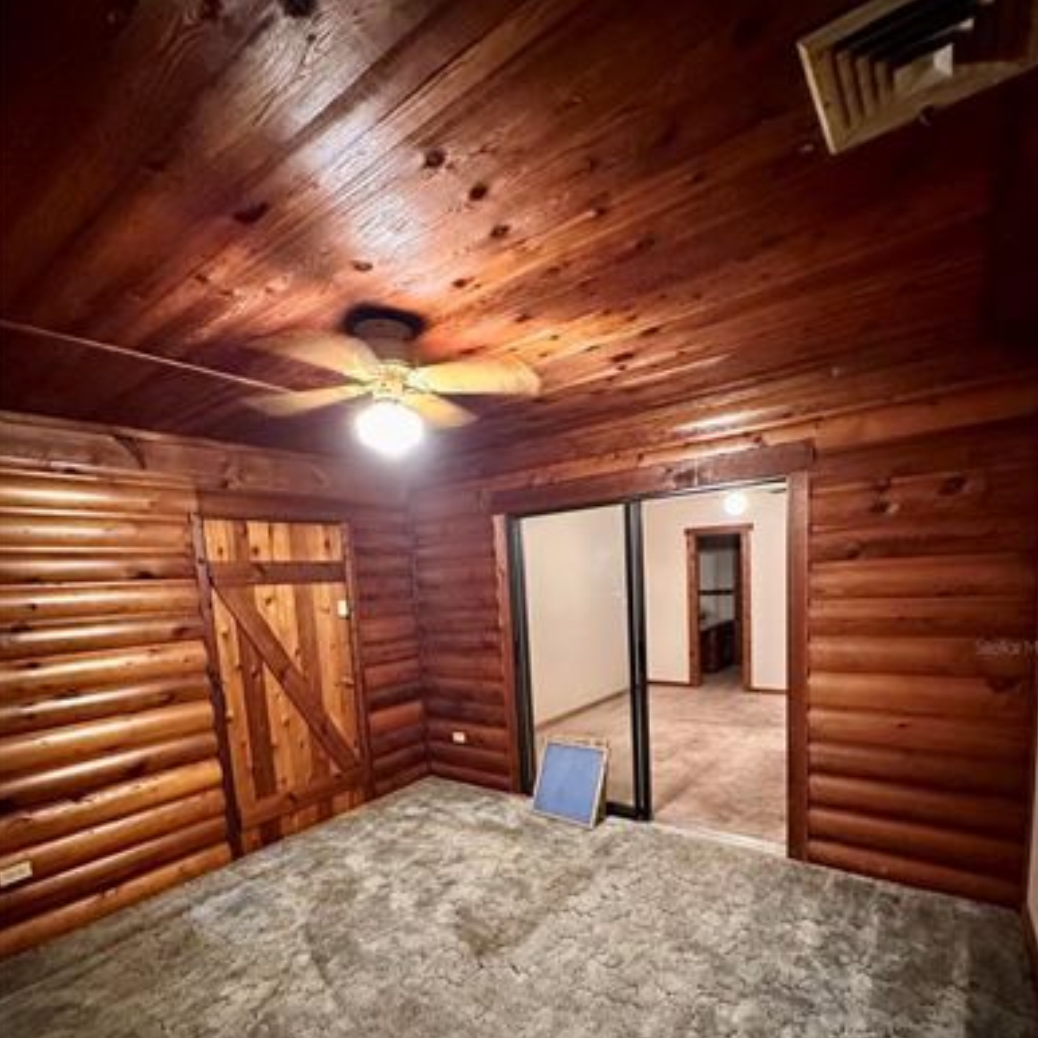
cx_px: 524
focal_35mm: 17
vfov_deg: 82.4
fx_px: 577
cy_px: 646
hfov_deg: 84.0
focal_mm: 2.22
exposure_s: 1/30
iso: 1250
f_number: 2.2
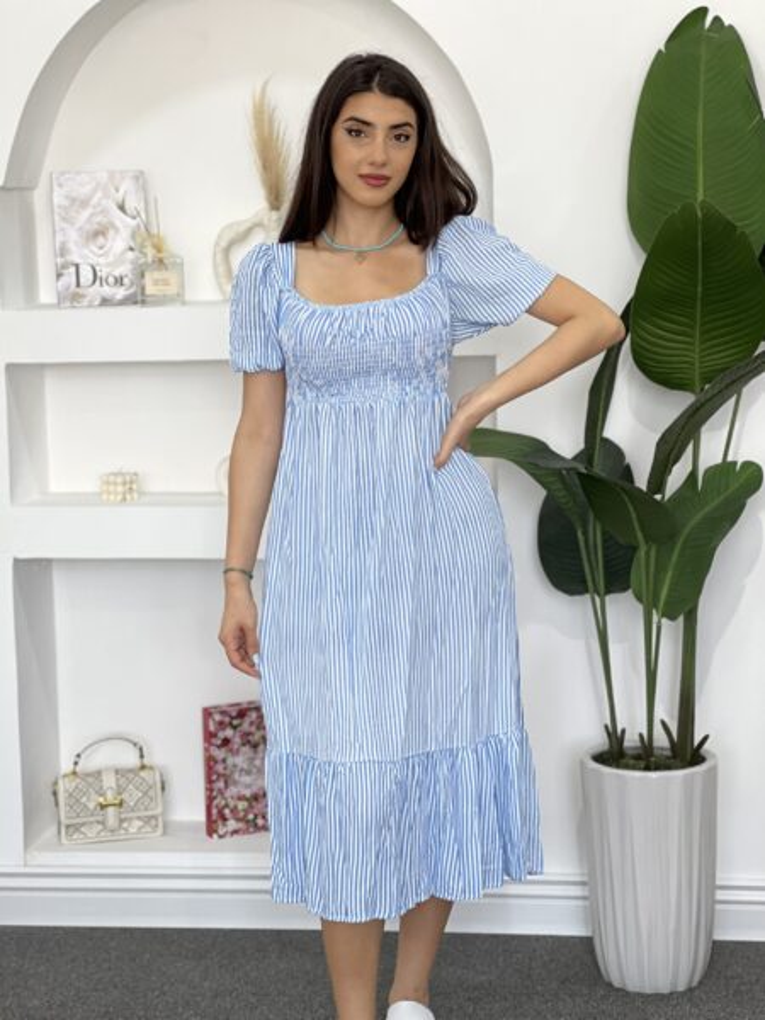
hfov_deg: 19.1
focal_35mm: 77
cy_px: 510
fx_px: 2269
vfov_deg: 25.3
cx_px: 382
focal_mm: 9
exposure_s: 1/100
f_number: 2.8
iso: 100
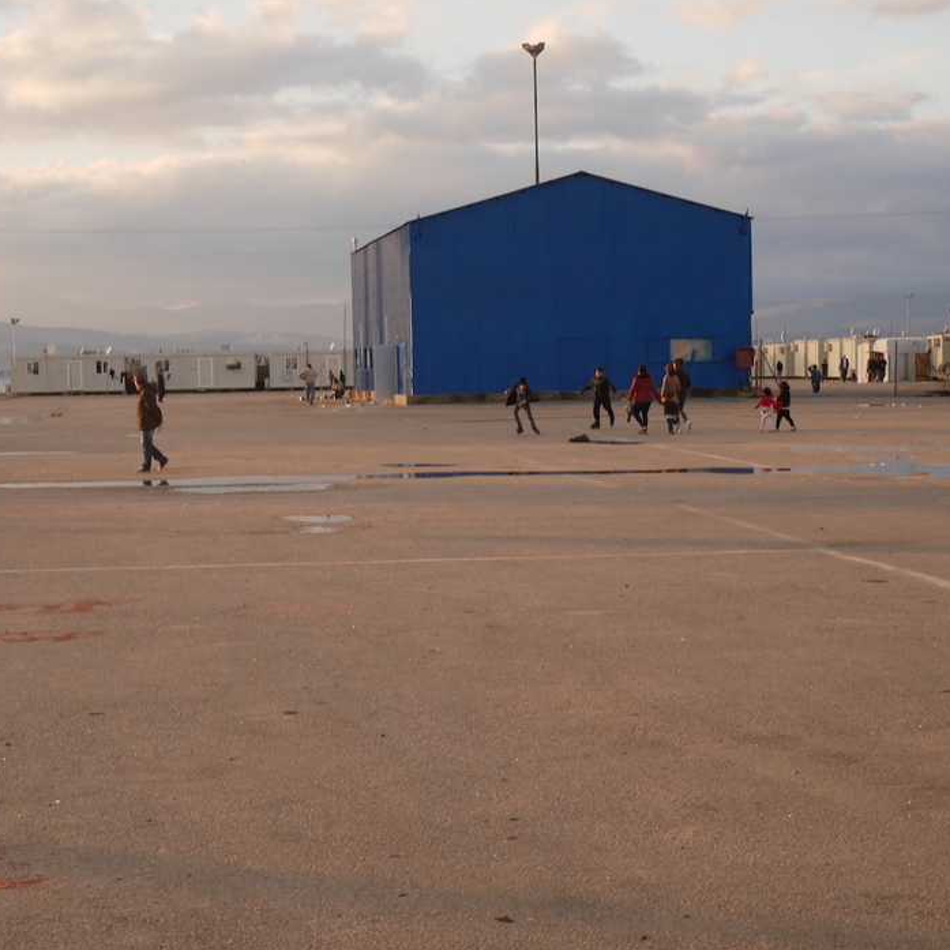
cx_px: 403
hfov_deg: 22.7
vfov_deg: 22.8
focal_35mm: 76
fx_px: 2360
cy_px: 472
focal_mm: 32
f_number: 8
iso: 400
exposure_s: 1/250
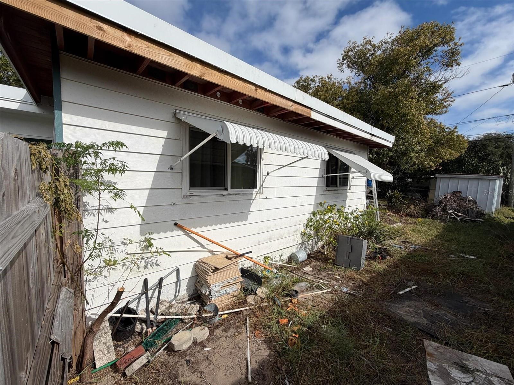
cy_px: 192
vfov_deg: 85.7
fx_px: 208
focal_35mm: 14
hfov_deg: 102.1
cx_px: 257
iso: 20
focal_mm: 2.22
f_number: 2.2
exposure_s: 1/1961
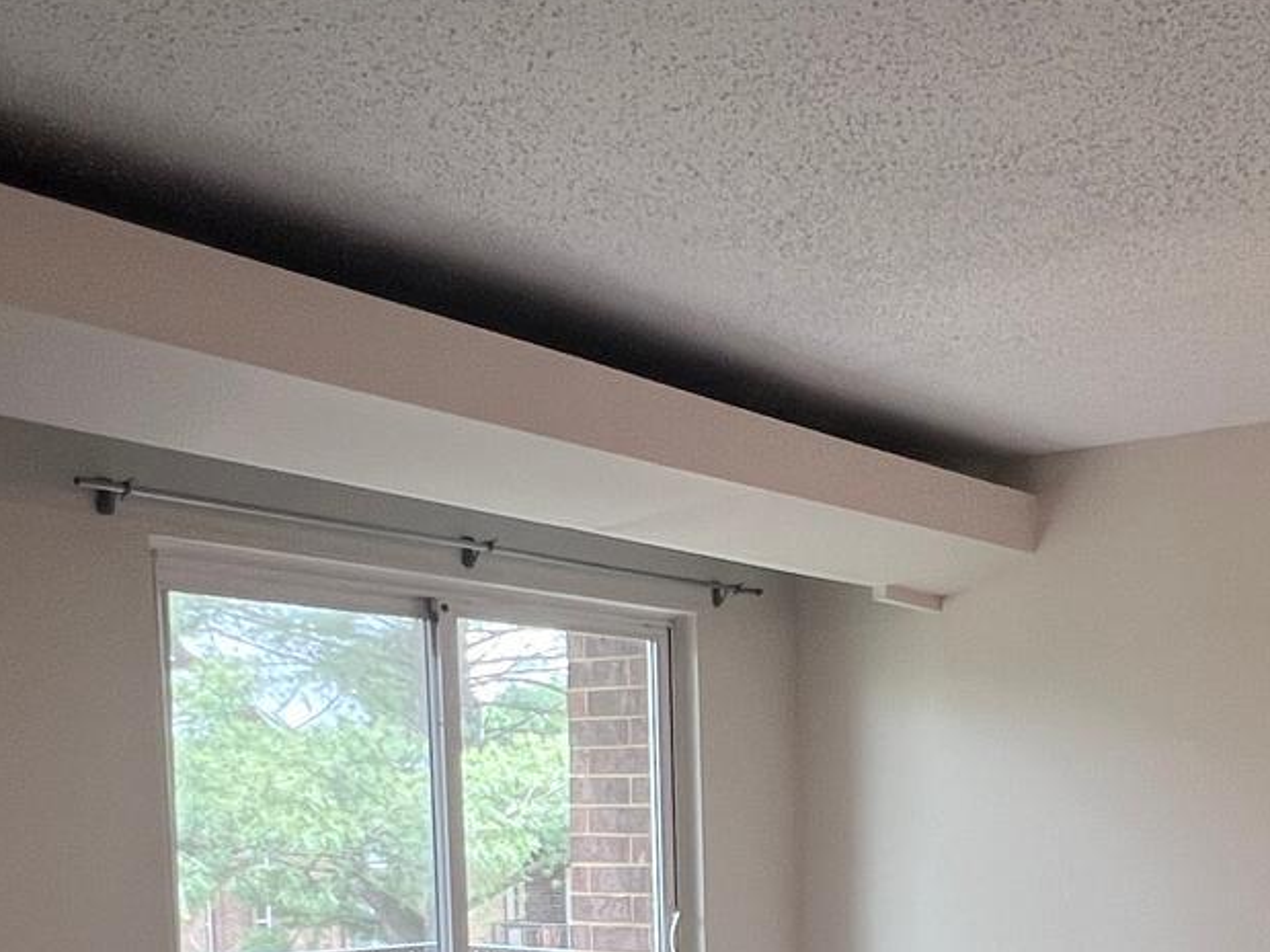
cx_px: 878
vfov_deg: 30.7
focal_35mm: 43
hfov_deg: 43.1
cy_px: 991
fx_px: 1577
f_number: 1.8
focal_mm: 1.57
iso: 80
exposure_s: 1/120
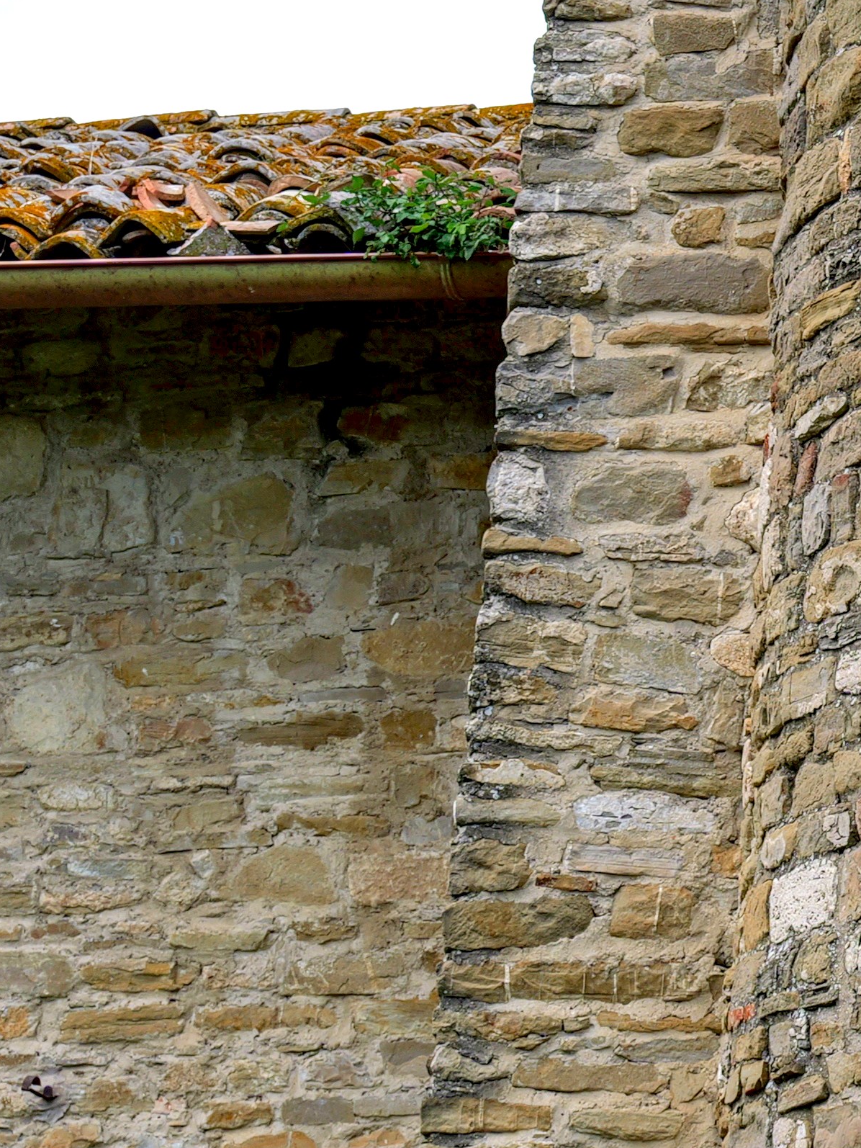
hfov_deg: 9.2
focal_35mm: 152
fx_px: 5040
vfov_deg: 13.0
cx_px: 1684
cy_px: 671
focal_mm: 42
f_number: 7.1
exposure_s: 1/250
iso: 100
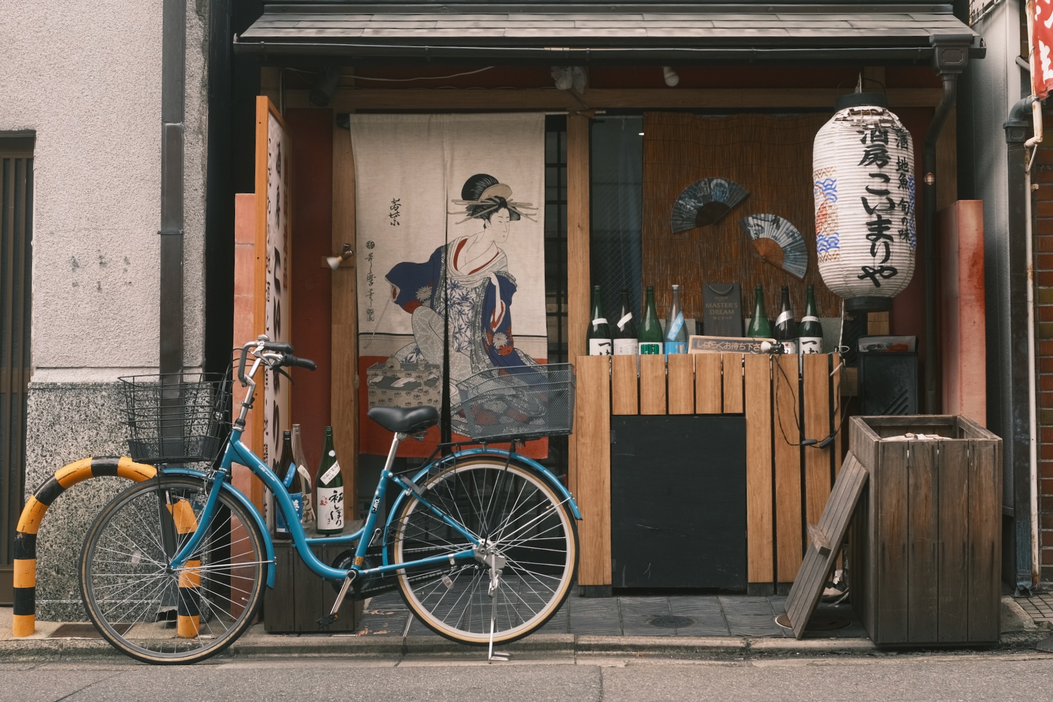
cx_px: 526
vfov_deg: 32.6
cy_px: 351
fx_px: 1199
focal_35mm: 41
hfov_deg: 47.4
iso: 320
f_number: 5.6
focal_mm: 27
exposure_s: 1/170
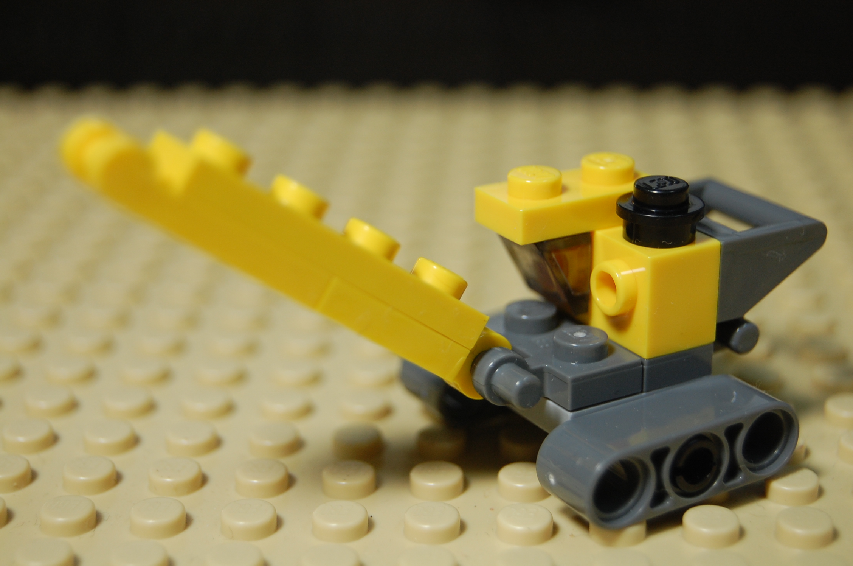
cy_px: 283
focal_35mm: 75
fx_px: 1774
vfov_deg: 18.1
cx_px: 426
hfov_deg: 27.0
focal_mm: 50
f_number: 5.6
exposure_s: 1/50
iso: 400
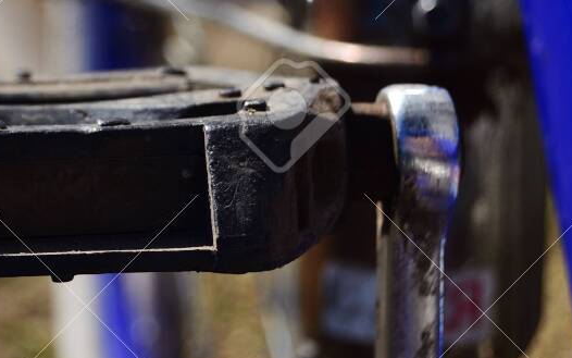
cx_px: 85
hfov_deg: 10.1
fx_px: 3232
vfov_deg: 6.3
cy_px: 68
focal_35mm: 207
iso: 100
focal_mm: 55
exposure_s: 1/640
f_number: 5.6
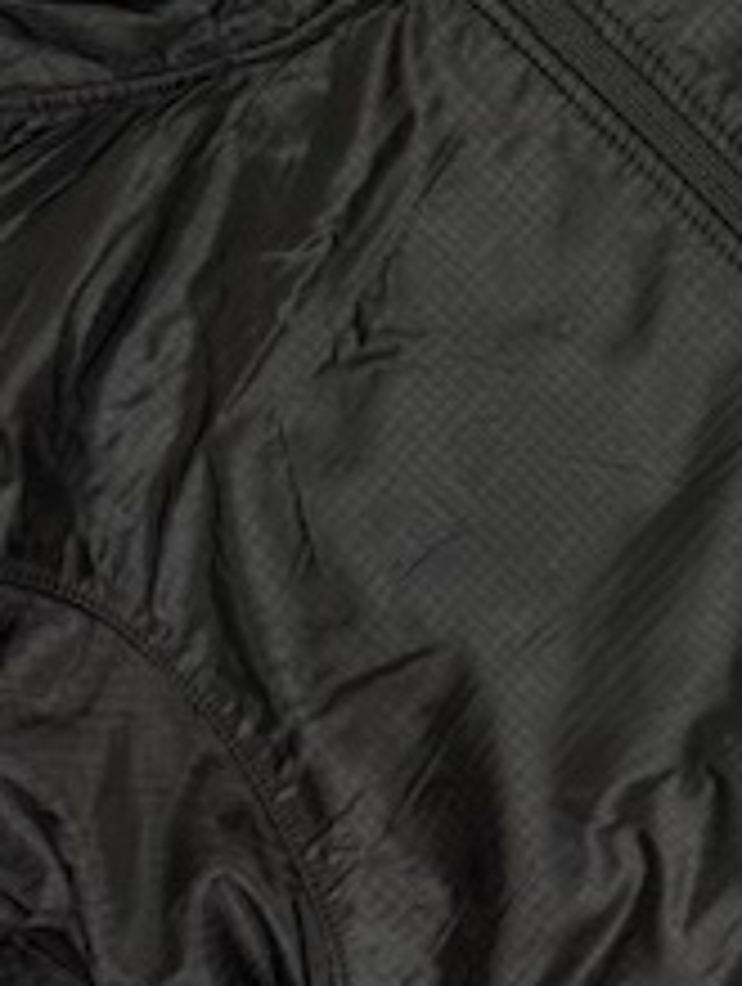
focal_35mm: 70
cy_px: -59
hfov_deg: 20.6
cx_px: 684
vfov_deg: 25.9
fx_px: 1995
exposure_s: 1/50
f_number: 1.78
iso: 125
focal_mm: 6.76
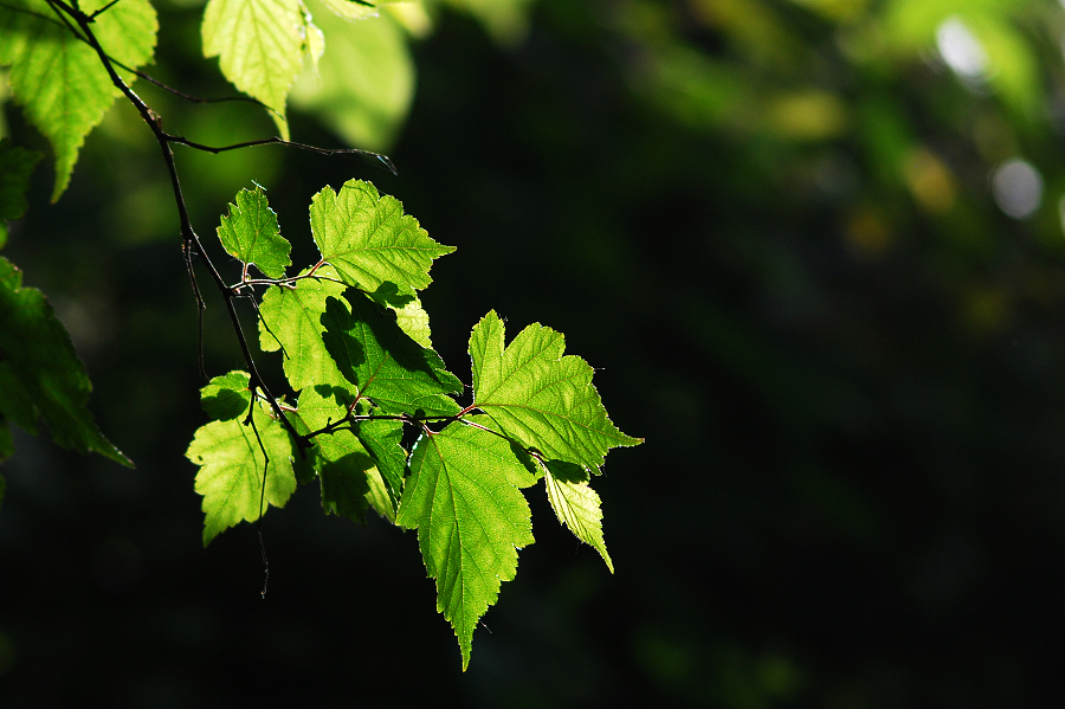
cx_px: 532
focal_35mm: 360
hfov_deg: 5.7
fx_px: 10644
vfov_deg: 3.8
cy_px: 354
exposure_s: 1/320
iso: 100
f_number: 8
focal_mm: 240
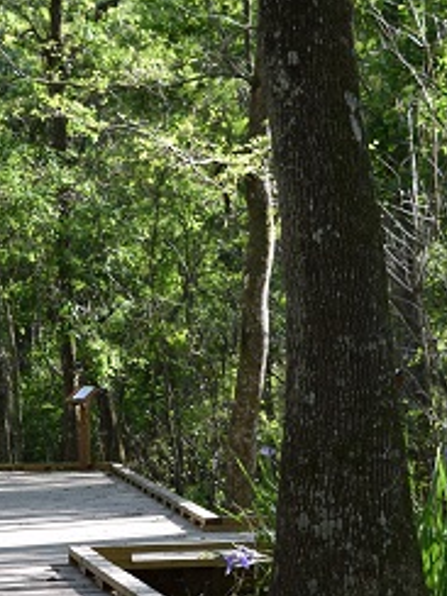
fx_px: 2565
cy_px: 396
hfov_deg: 9.9
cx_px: -17
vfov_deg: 13.2
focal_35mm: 149
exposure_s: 1/320
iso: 400
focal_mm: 42
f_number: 6.3
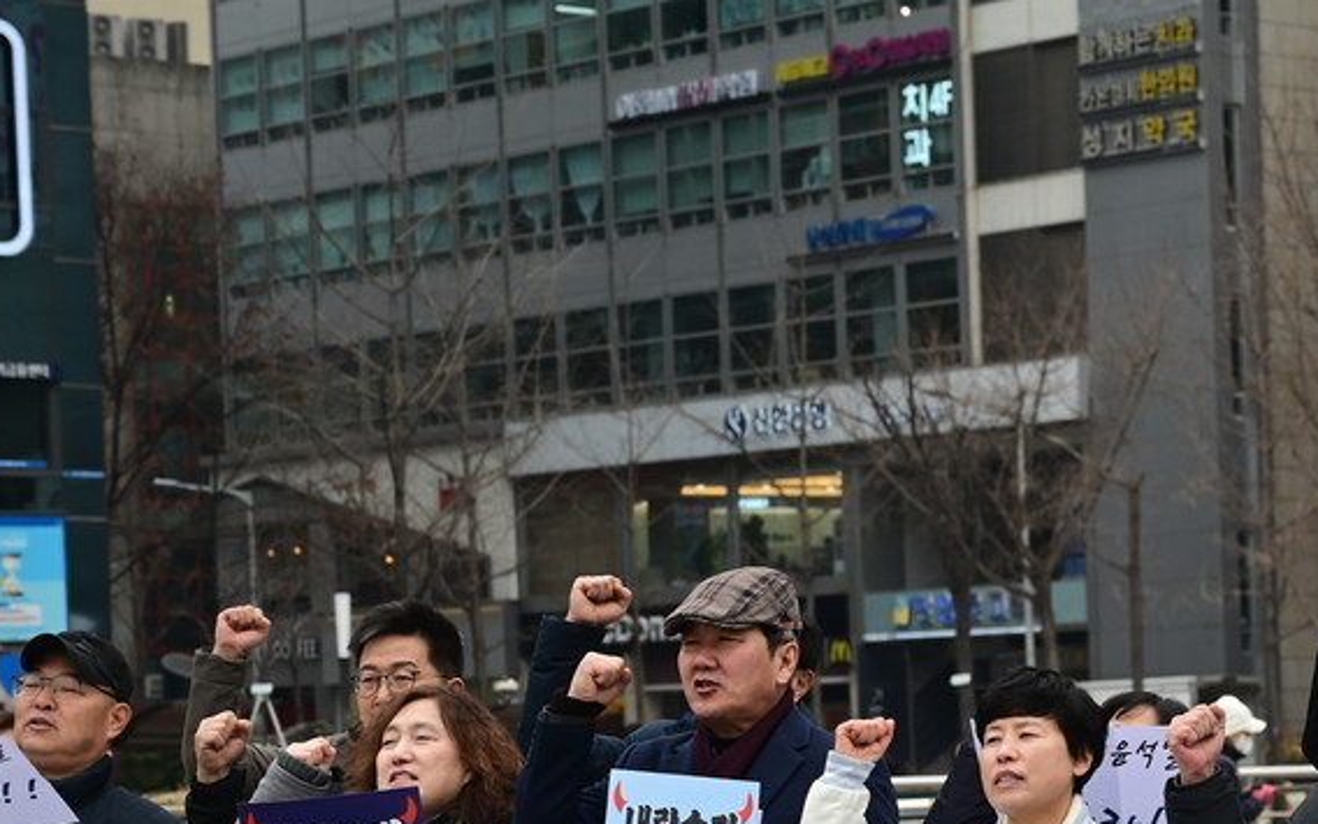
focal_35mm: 117
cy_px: 801
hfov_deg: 17.5
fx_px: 4203
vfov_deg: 11.1
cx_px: 1272
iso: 640
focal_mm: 51
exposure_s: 1/1000
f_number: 4
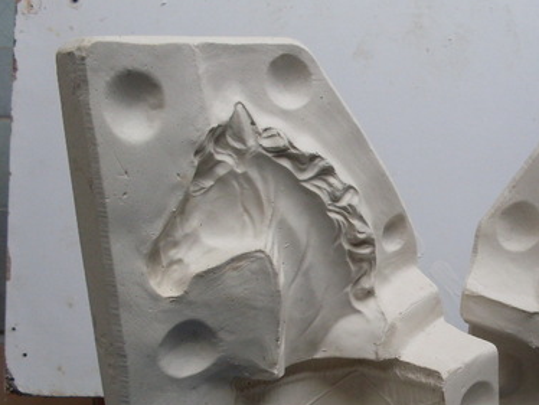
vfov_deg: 22.4
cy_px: 308
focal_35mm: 65
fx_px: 1013
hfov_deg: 29.0
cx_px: 447
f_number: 2.8
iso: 100
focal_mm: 6.3
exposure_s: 1/90
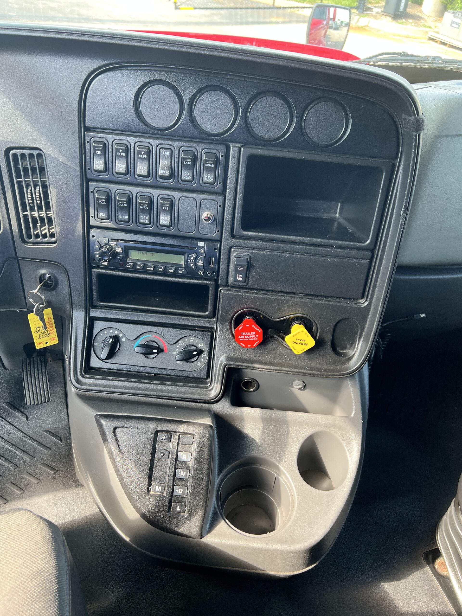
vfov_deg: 67.3
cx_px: 231
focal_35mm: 26
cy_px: 308
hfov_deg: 53.1
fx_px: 463
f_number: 1.5
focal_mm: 5.7
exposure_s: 1/121
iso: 100
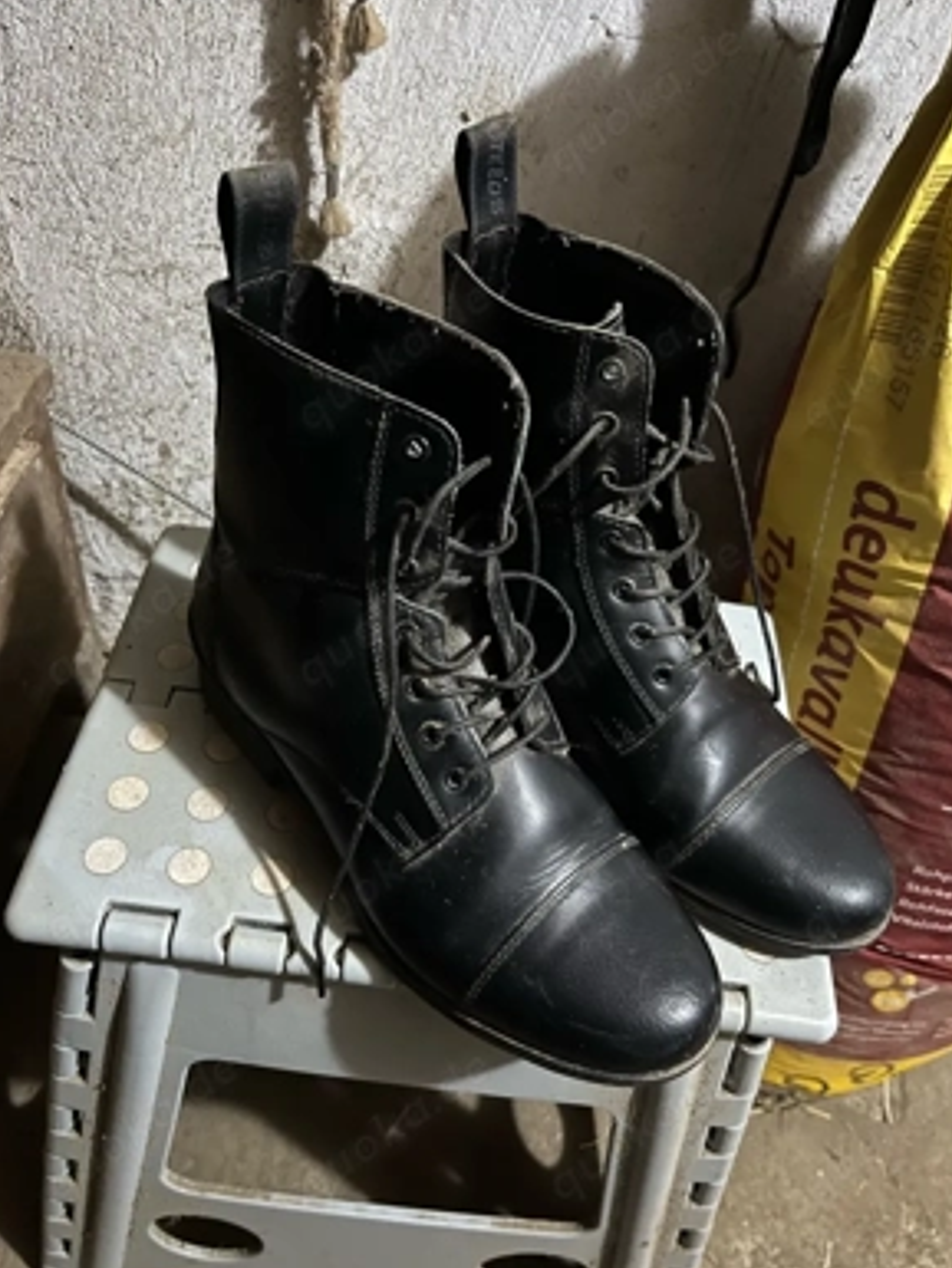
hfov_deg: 51.4
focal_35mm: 27
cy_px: 649
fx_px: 990
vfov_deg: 65.3
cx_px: 464
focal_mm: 5.1
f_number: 1.6
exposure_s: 1/20
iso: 1600
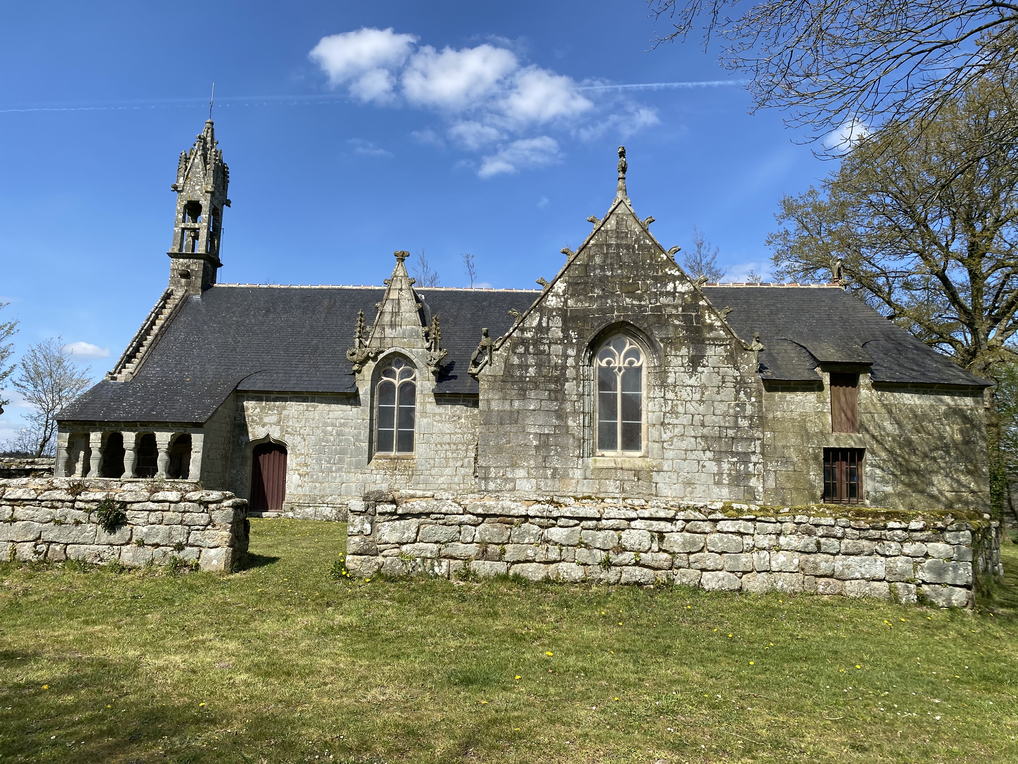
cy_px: 382
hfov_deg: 67.3
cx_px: 509
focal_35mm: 26
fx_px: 765
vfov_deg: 53.1
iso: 32
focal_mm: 4.25
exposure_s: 1/2755
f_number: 1.8
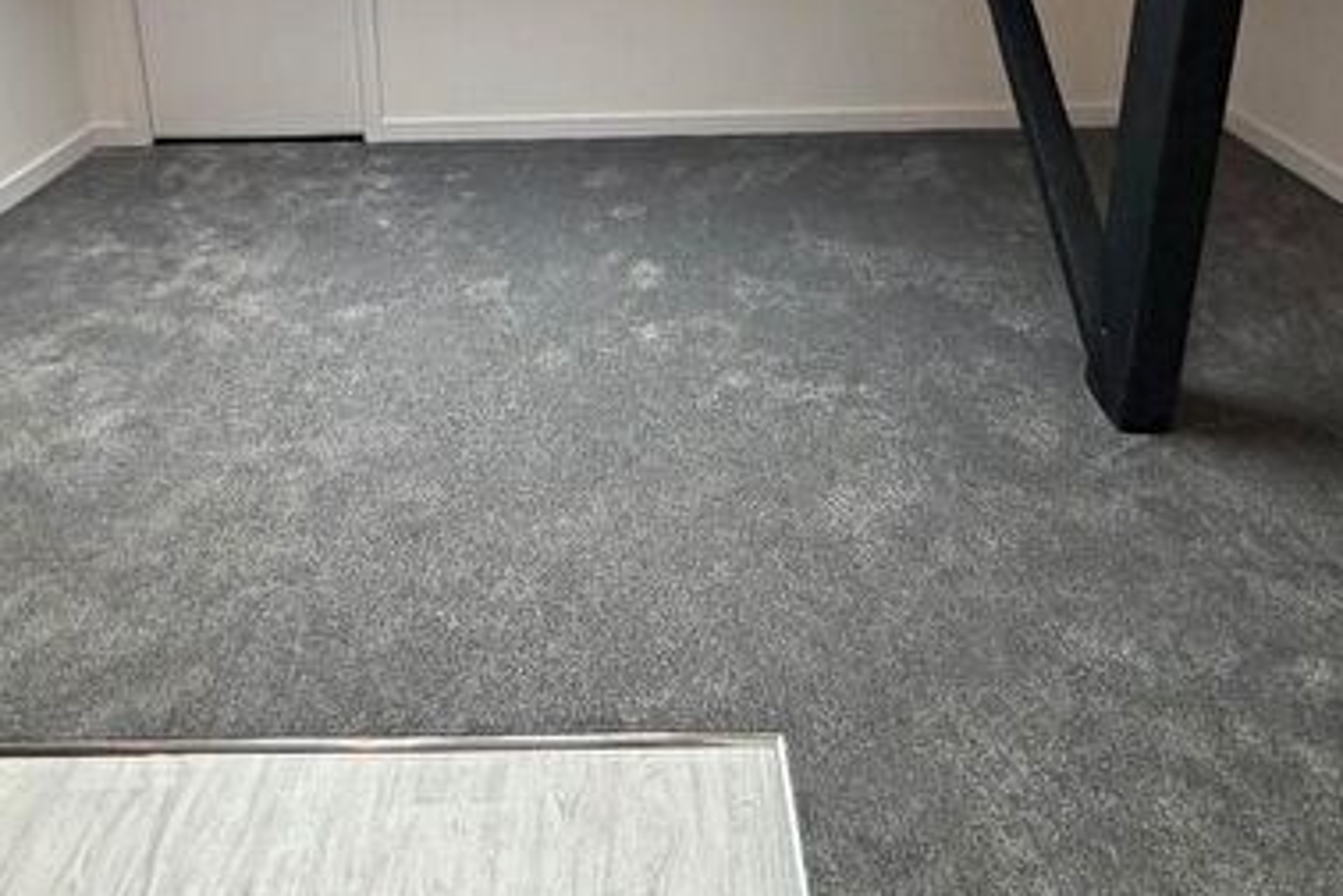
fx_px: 1007
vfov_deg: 41.4
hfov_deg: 67.4
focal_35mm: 27
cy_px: -9
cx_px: 668
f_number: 2.2
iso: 200
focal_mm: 2.22
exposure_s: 1/121
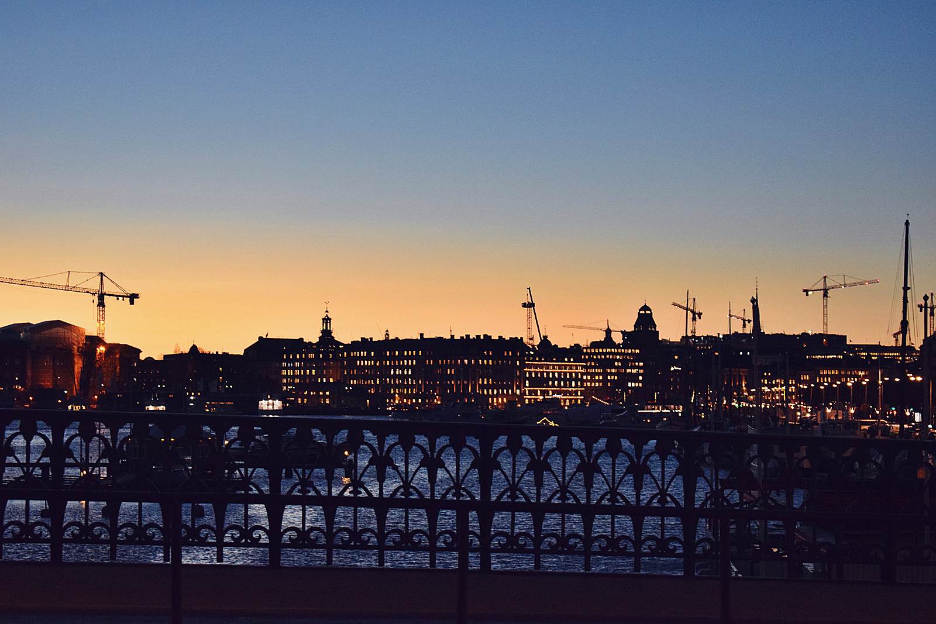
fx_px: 2145
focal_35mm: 82
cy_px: 312
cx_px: 468
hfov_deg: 24.6
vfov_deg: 16.6
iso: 4000
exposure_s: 1/60
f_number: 5.6
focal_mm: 55
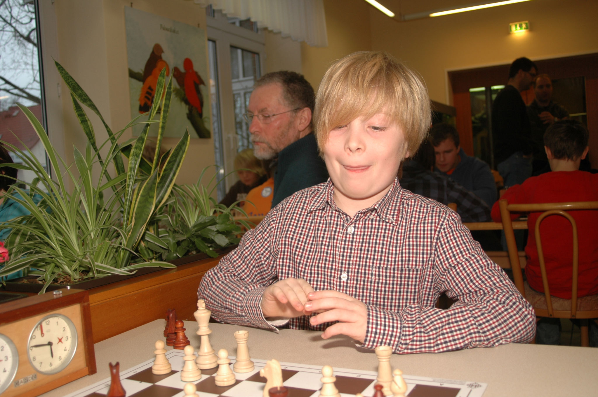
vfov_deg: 36.8
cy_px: 198
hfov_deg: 53.2
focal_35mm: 36
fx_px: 598
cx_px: 299
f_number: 4
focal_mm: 24
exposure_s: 1/60
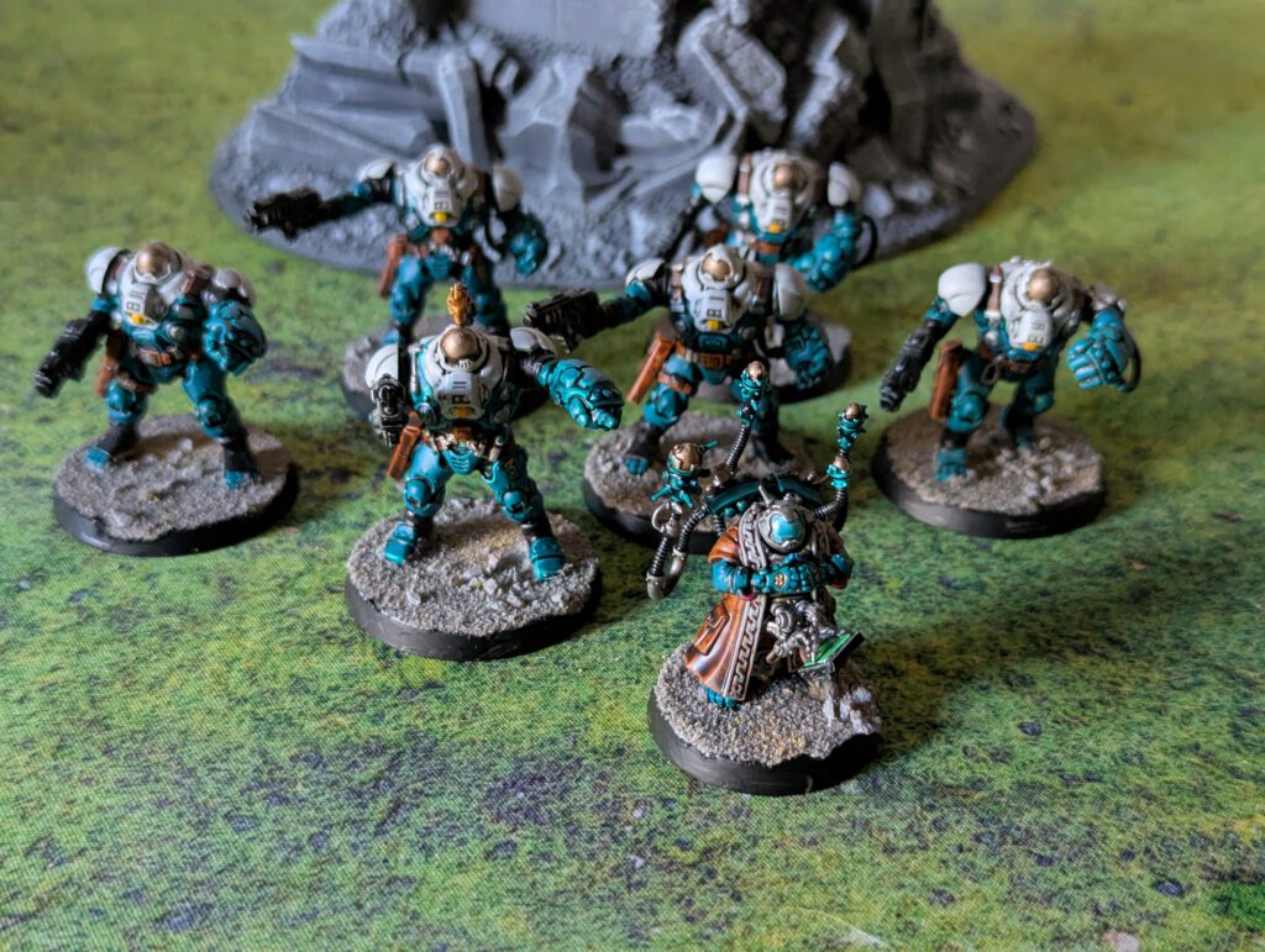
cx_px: 632
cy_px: 476
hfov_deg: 39.6
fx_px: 1757
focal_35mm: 48
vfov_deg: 30.3
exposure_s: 1/27.2
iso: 310
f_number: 1.85
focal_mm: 6.81
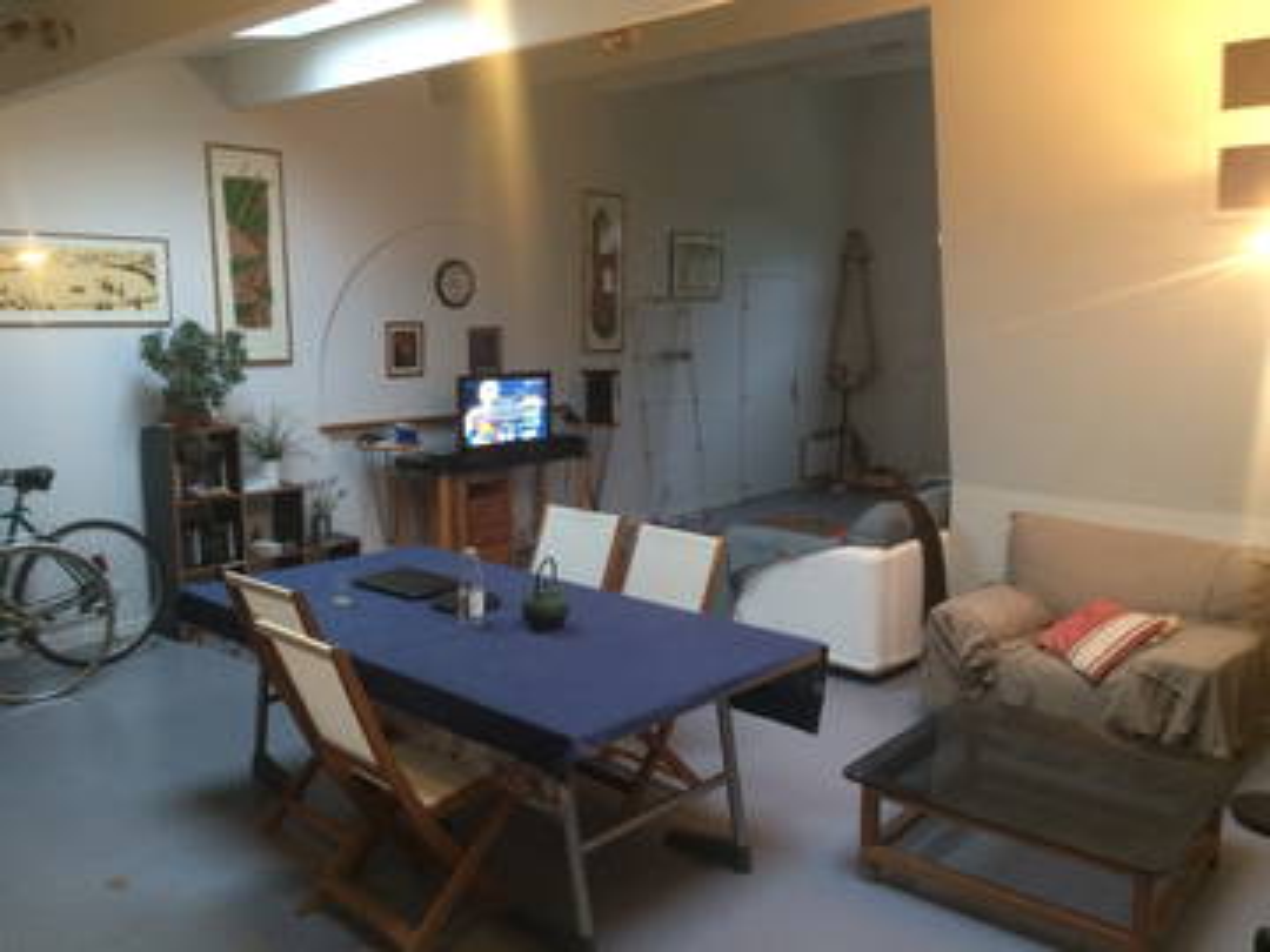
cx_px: 635
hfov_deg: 61.7
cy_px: 476
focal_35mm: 29
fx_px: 1064
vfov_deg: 48.2
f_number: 2.2
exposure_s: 1/25
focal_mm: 4.15
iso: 320
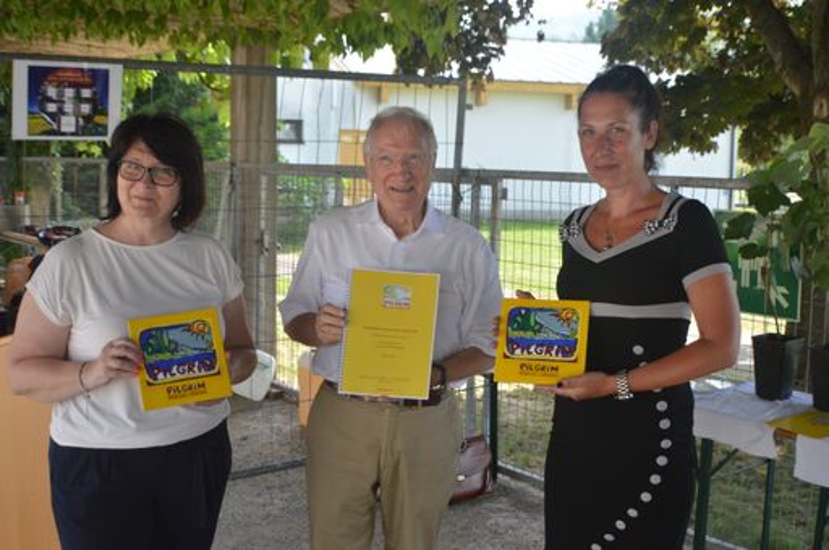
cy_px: 275
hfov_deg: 37.9
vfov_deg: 25.7
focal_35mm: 52
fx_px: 1207
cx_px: 414
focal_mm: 35
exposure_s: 1/30
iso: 100
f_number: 4.5
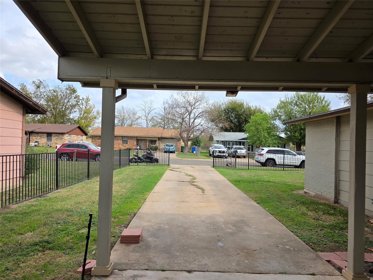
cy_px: 140
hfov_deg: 73.9
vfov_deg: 58.9
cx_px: 186
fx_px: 248
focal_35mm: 23
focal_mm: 6.3
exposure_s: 1/2643
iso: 80
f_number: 1.7
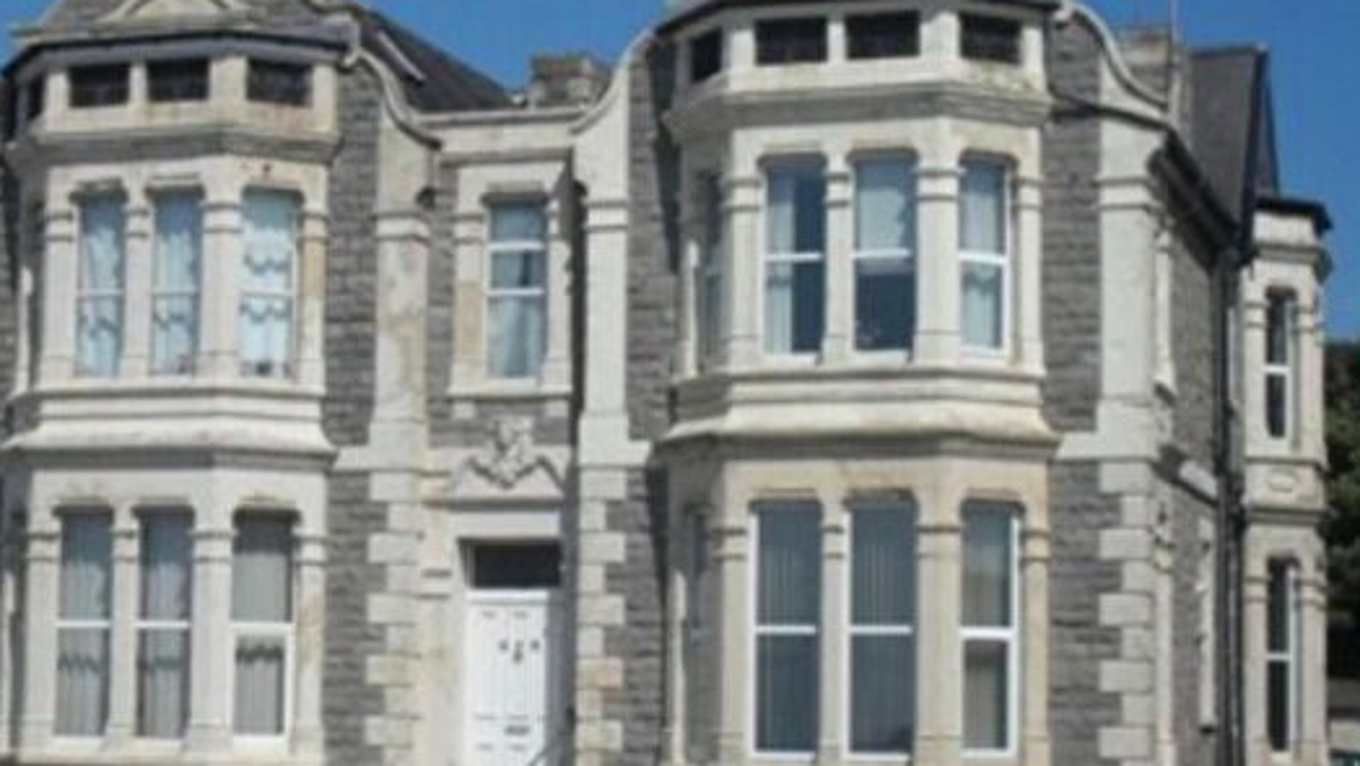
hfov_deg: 25.6
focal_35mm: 83
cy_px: 396
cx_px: 561
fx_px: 2994
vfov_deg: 14.6
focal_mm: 10.1
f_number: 10.9
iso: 100
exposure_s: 1/250
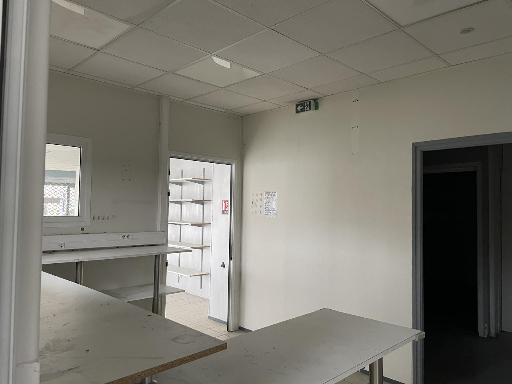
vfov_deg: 53.1
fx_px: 385
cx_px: 256
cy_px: 192
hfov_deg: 67.3
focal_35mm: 26
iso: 200
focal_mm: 4.2
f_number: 1.6
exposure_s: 1/60
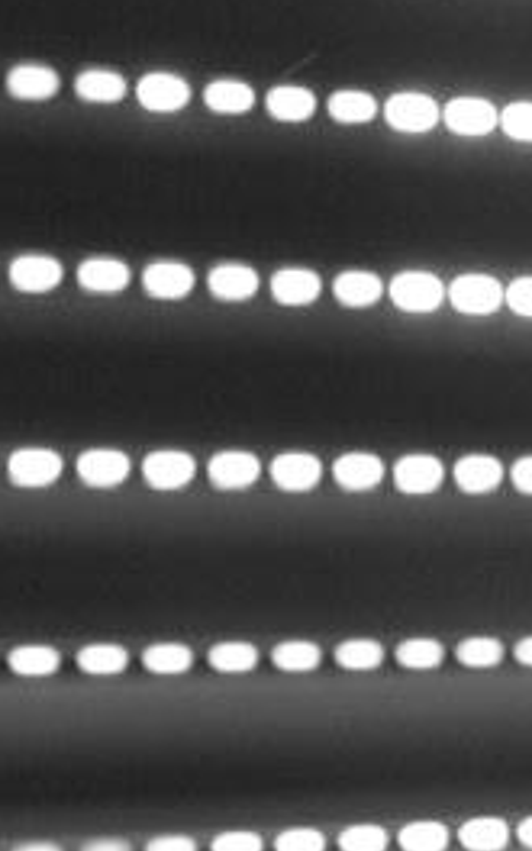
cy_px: -32
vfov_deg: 11.7
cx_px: -84
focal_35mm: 177
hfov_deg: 7.4
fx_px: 4106
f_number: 3.6
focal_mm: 9.1
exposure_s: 1/38.3
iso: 179
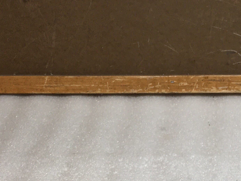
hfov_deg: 22.4
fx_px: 585
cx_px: 239
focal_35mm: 84
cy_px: 258
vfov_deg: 16.3
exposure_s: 1/60
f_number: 2.2
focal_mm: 4.15
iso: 32
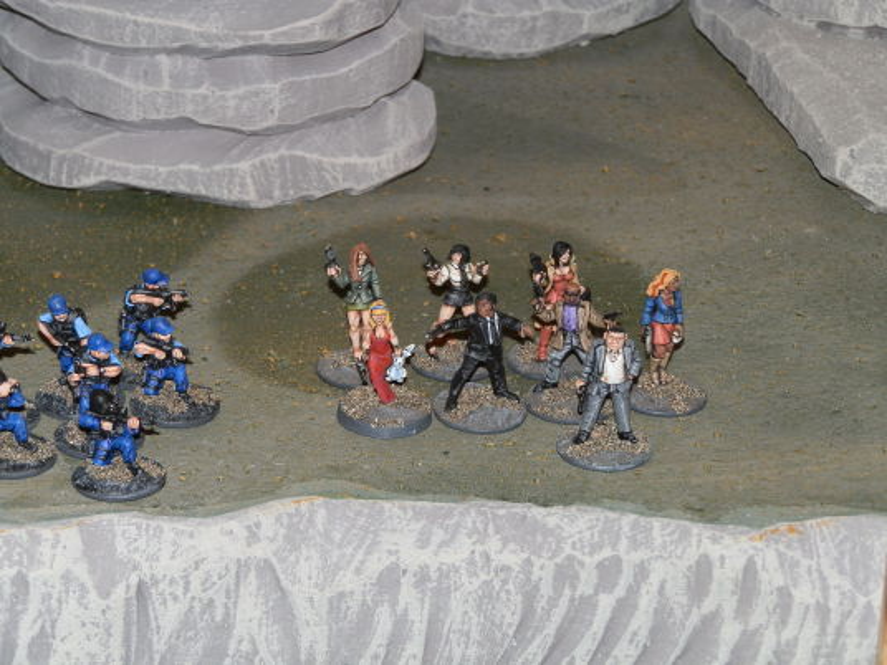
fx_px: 2819
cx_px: 444
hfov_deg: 17.9
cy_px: 332
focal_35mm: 110
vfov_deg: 13.5
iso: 100
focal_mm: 19.78
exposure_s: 1/160
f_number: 4.1
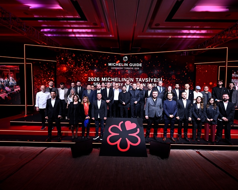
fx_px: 113
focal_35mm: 16
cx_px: 125
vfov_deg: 80.4
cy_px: 96
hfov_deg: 93.0
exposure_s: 1/125
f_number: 2.8
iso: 400
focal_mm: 14
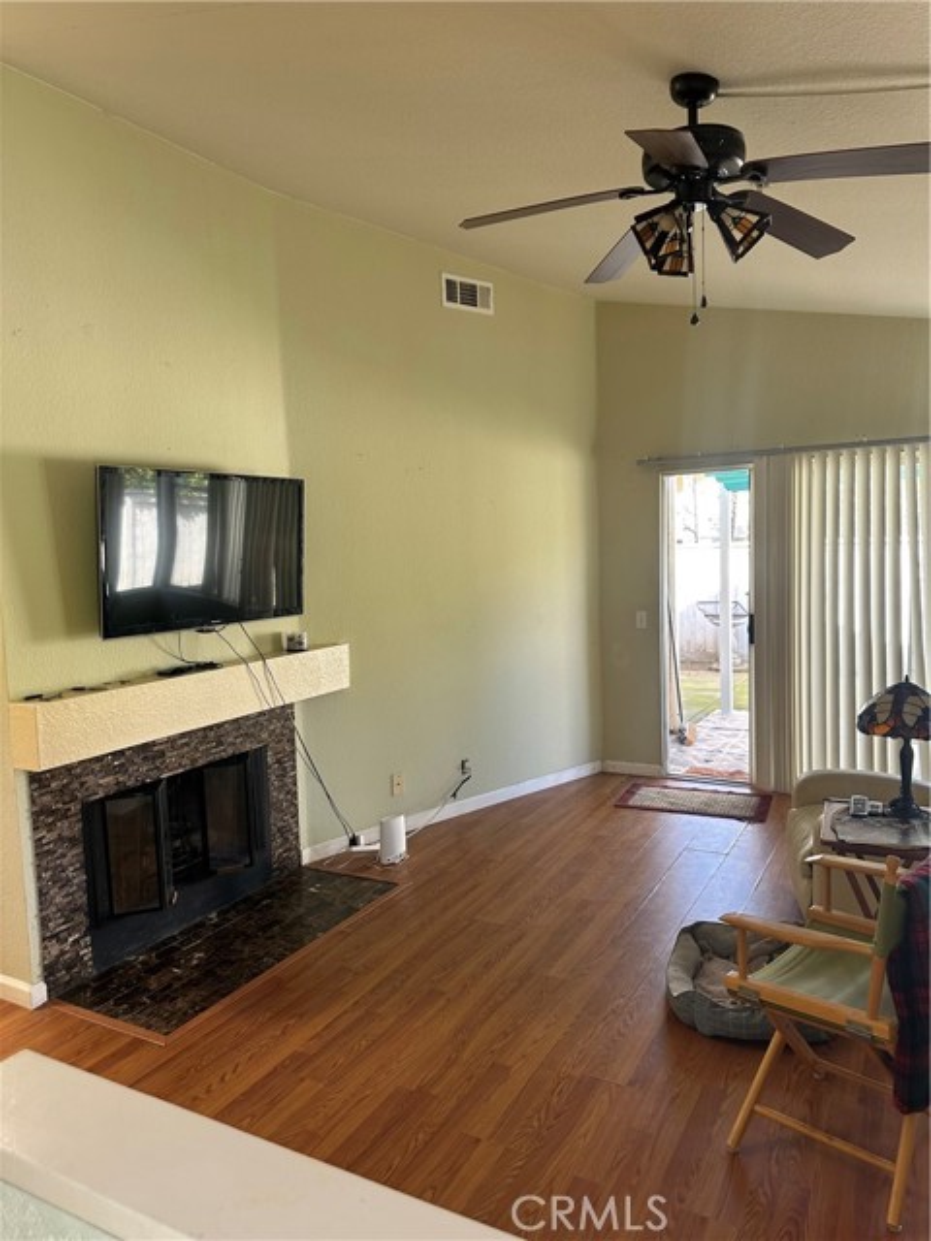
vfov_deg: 71.6
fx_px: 861
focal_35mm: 24
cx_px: 466
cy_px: 620
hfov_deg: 56.8
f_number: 1.78
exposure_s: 1/121
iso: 100
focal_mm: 6.86
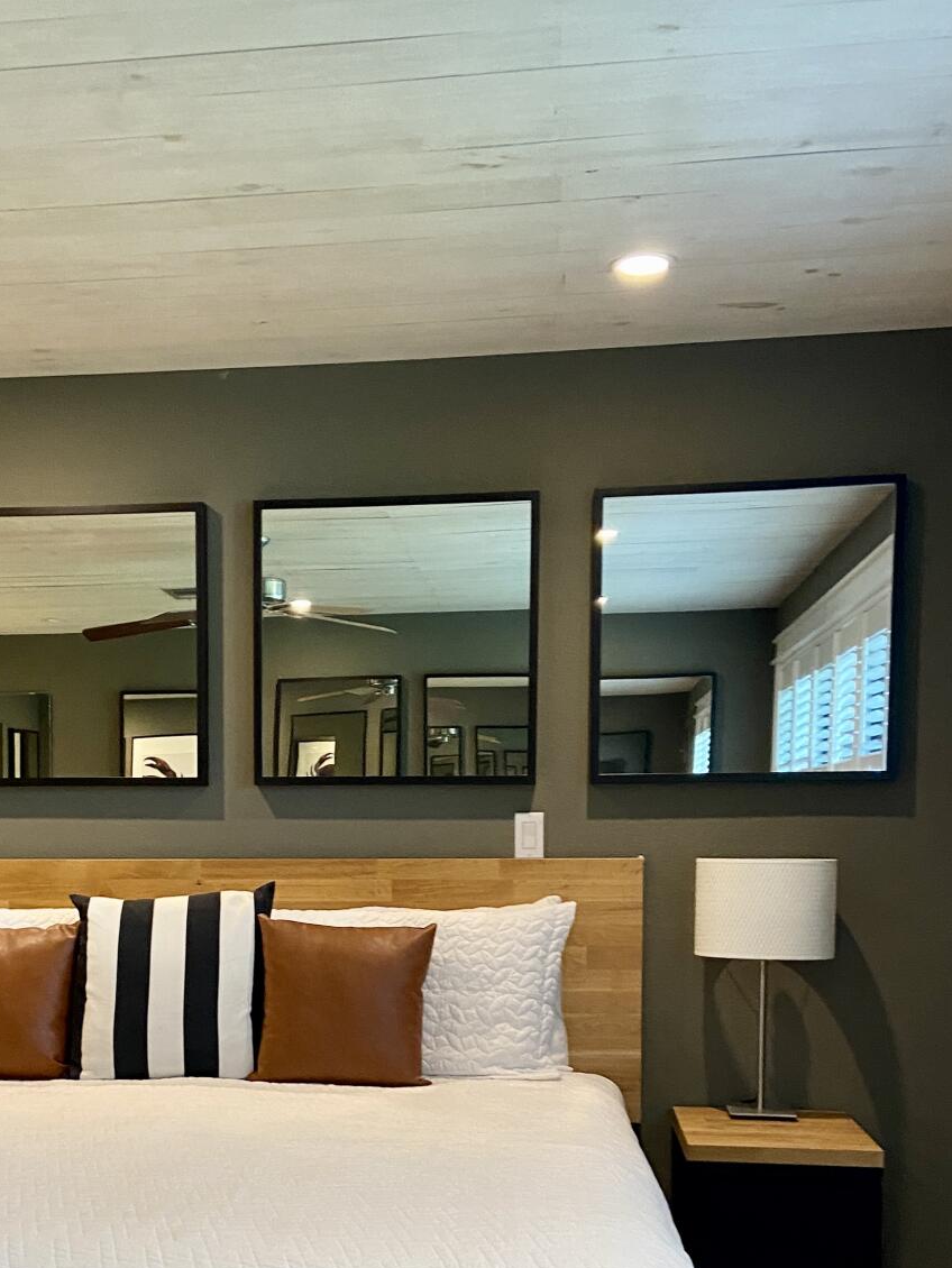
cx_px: 277
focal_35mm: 46
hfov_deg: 31.1
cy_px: 925
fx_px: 1686
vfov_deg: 40.3
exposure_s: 1/60
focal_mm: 4.25
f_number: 1.8
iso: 250
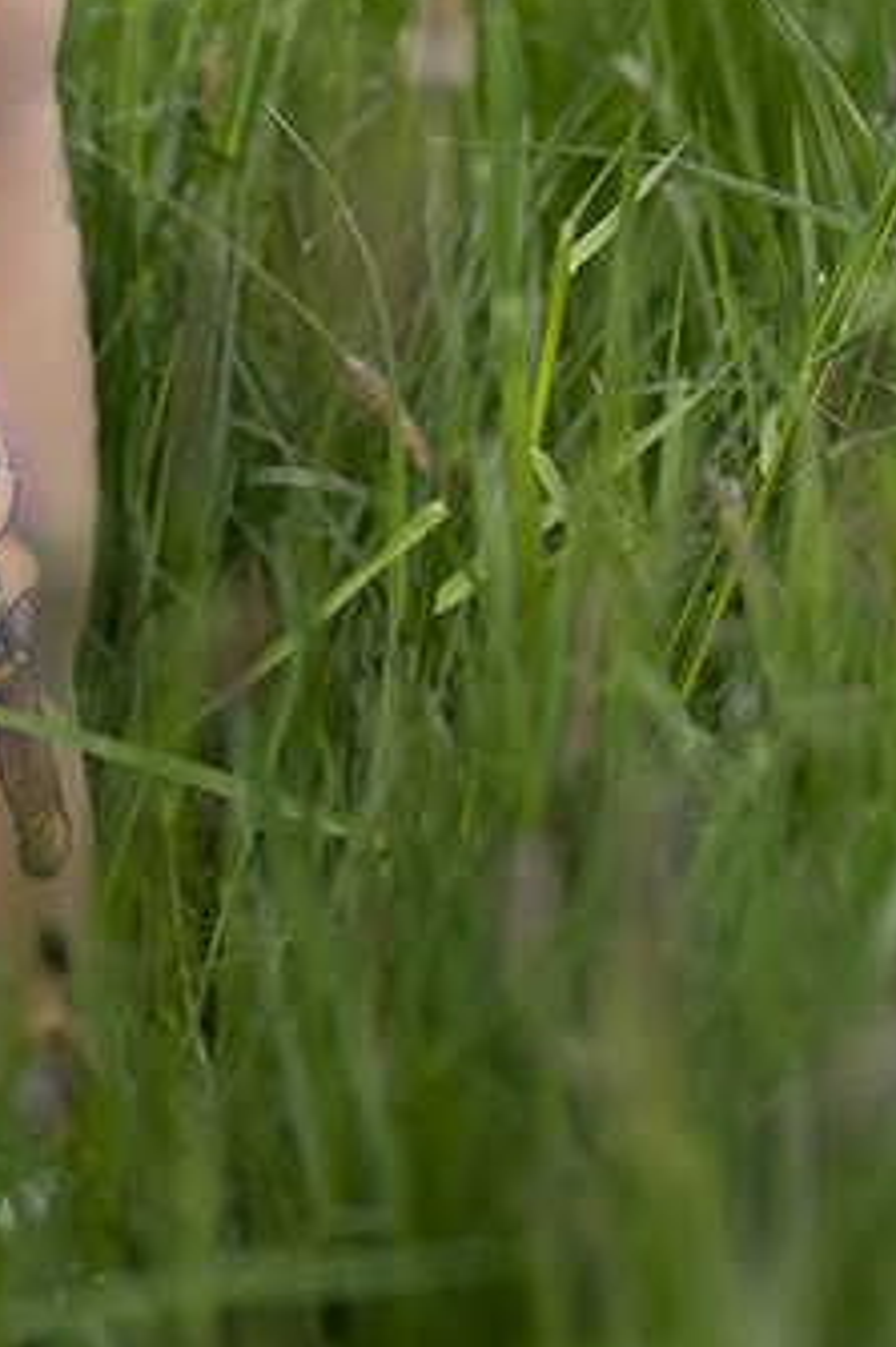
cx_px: 30
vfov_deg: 8.4
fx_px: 8931
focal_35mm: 239
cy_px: -732
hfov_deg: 5.7
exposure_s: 1/2500
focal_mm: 50
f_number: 1.4
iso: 80
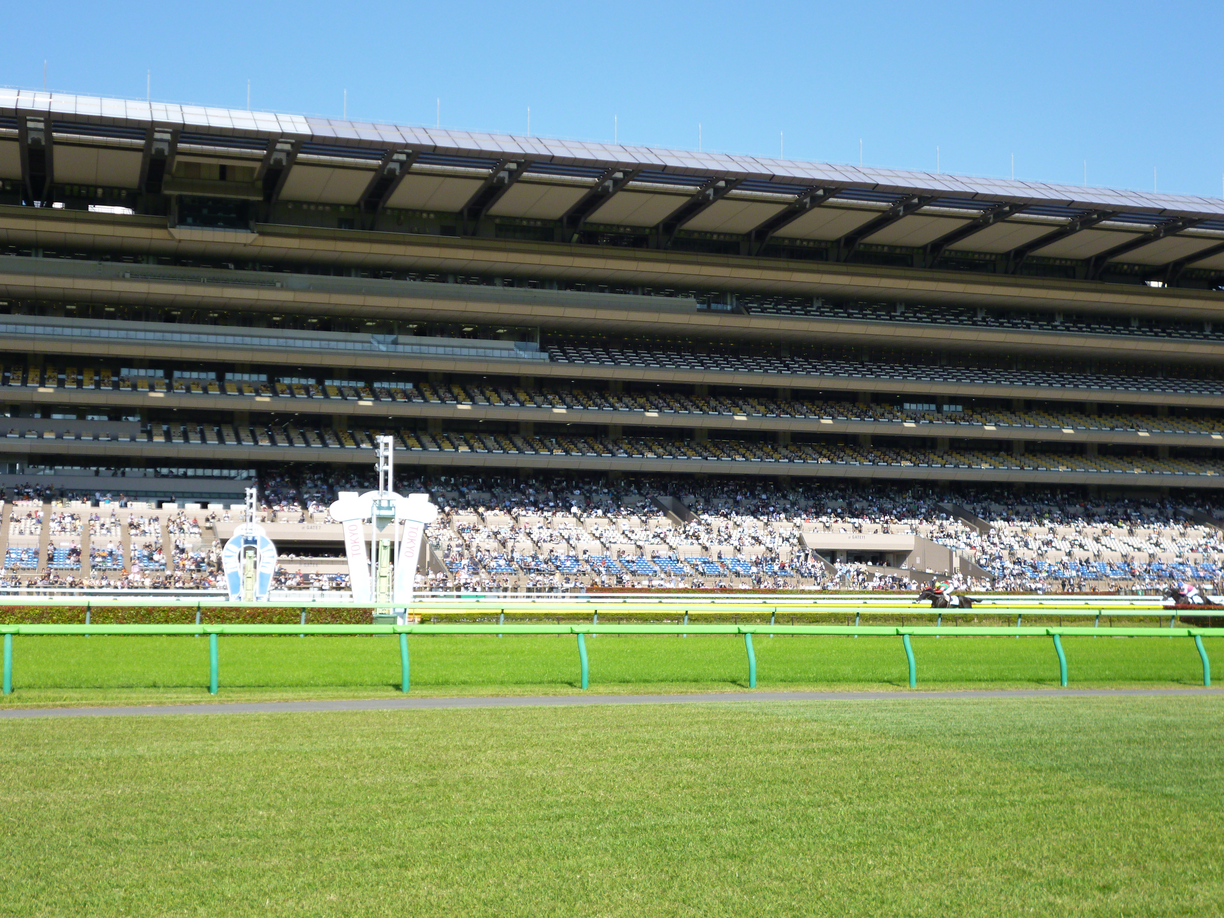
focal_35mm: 48
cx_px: 612
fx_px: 1697
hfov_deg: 39.7
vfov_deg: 30.3
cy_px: 459
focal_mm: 8.6
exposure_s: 1/500
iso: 100
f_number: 4
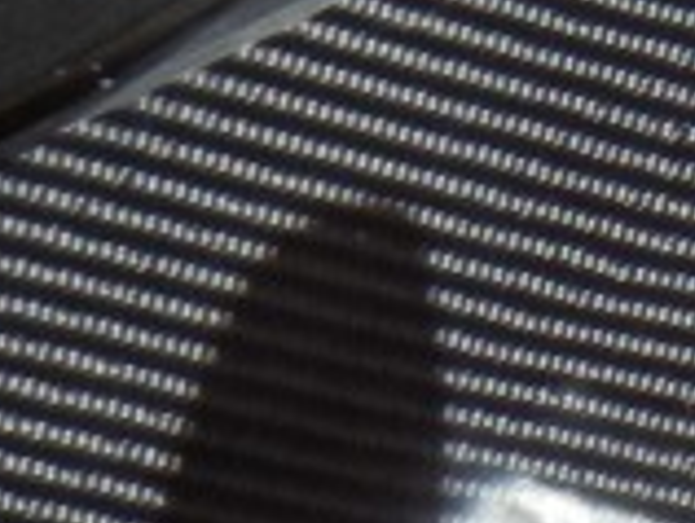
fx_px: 13271
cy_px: -66
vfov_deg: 2.3
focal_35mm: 660
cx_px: 1689
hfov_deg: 3.0
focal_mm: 18.3
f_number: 4.5
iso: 400
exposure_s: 1/32.4
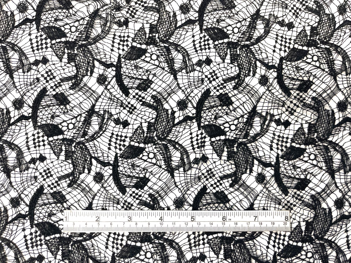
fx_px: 253
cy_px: 132
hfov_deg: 69.4
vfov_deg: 54.9
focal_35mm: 25
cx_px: 176
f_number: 1.6
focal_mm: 5.1
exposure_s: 1/60
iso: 80
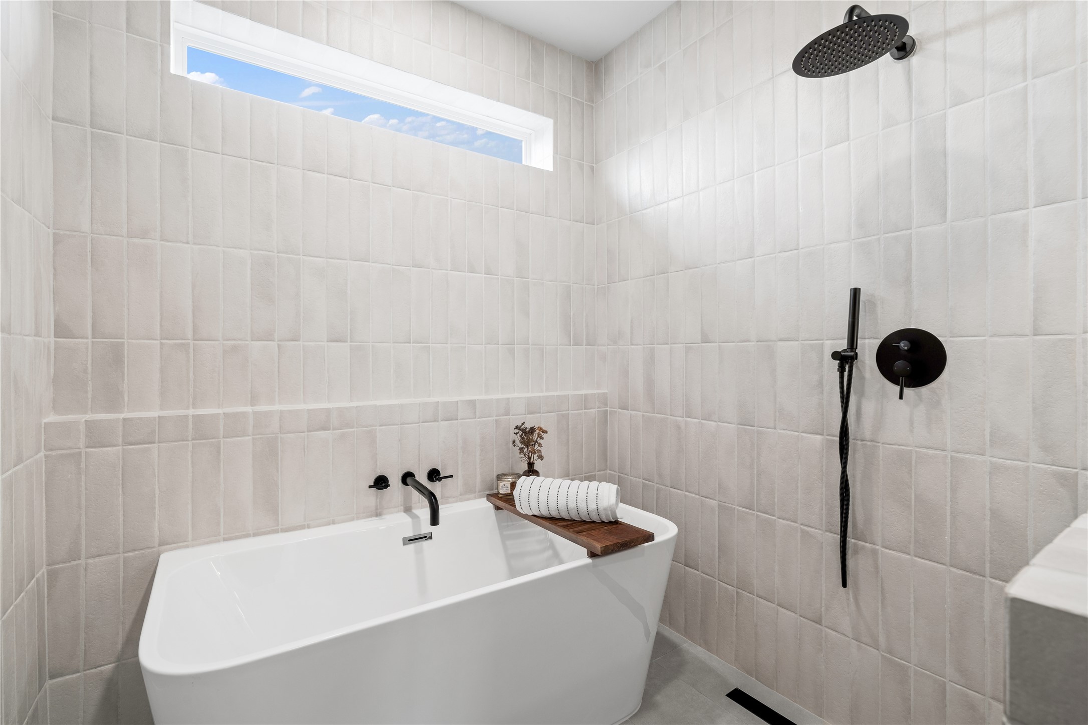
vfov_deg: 73.7
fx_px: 484
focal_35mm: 16
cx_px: 544
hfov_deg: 96.7
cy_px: 362
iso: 200
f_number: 9
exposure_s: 1/2
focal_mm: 16
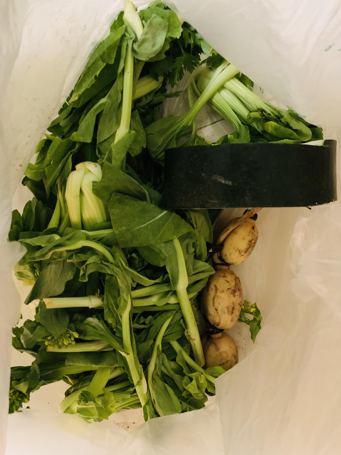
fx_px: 342
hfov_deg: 53.1
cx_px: 170
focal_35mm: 26
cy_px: 228
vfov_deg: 67.3
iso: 640
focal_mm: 4.25
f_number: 1.8
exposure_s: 1/20
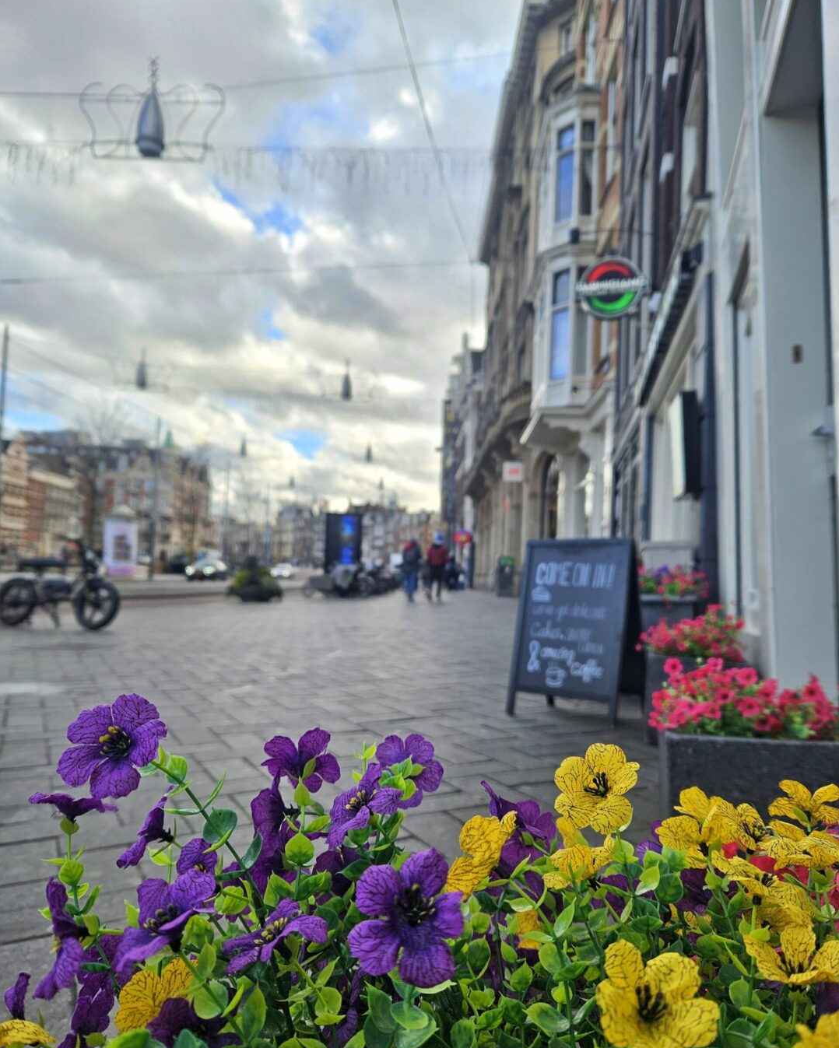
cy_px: 544
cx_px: 420
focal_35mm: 24
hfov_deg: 58.8
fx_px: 745
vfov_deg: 70.3
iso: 25
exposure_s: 1/516
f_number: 1.8
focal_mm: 5.4
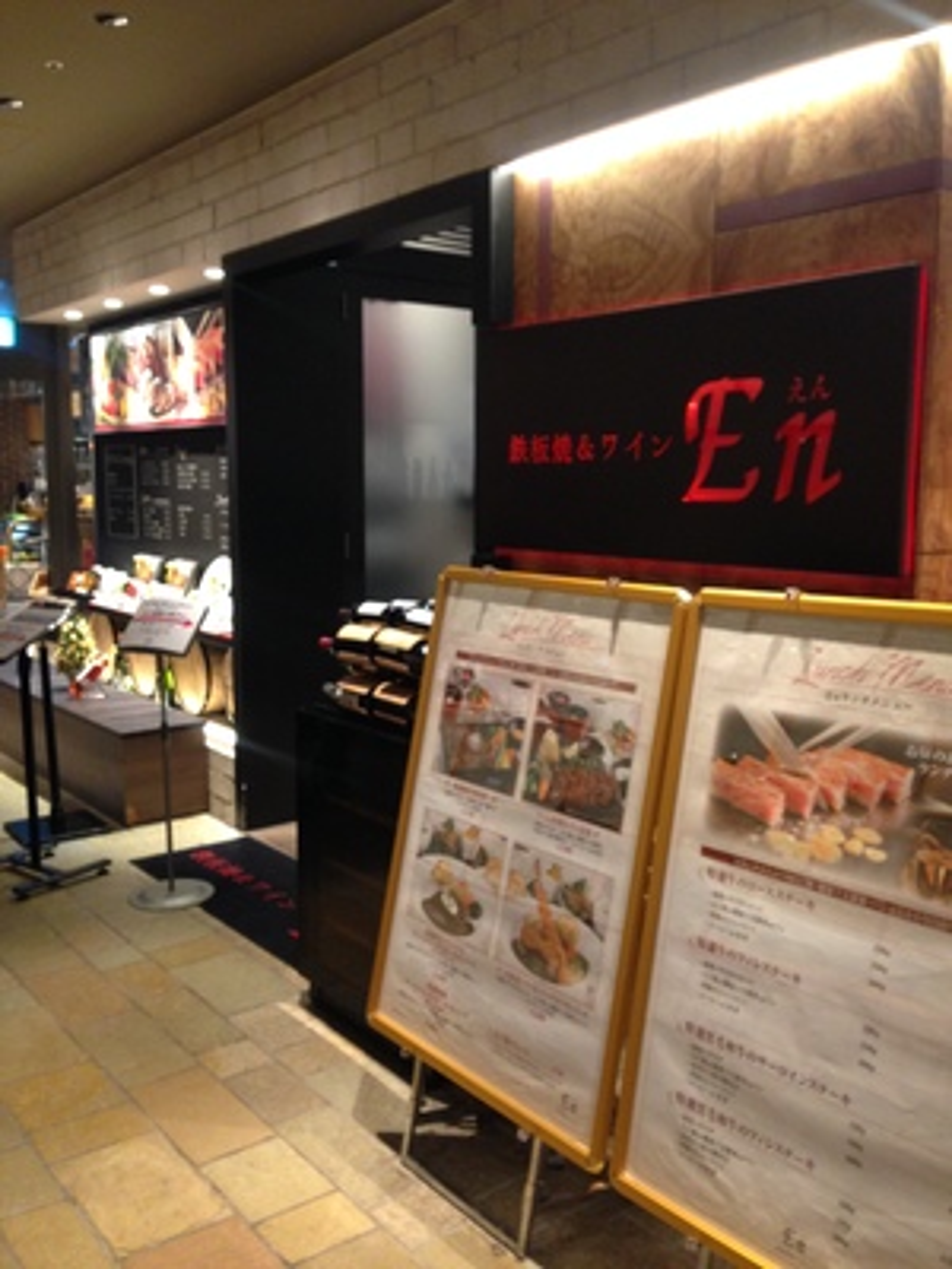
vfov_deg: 55.4
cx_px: 476
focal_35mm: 33
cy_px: 634
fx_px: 1210
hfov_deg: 42.9
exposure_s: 1/20
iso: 200
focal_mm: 4.12
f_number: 2.4
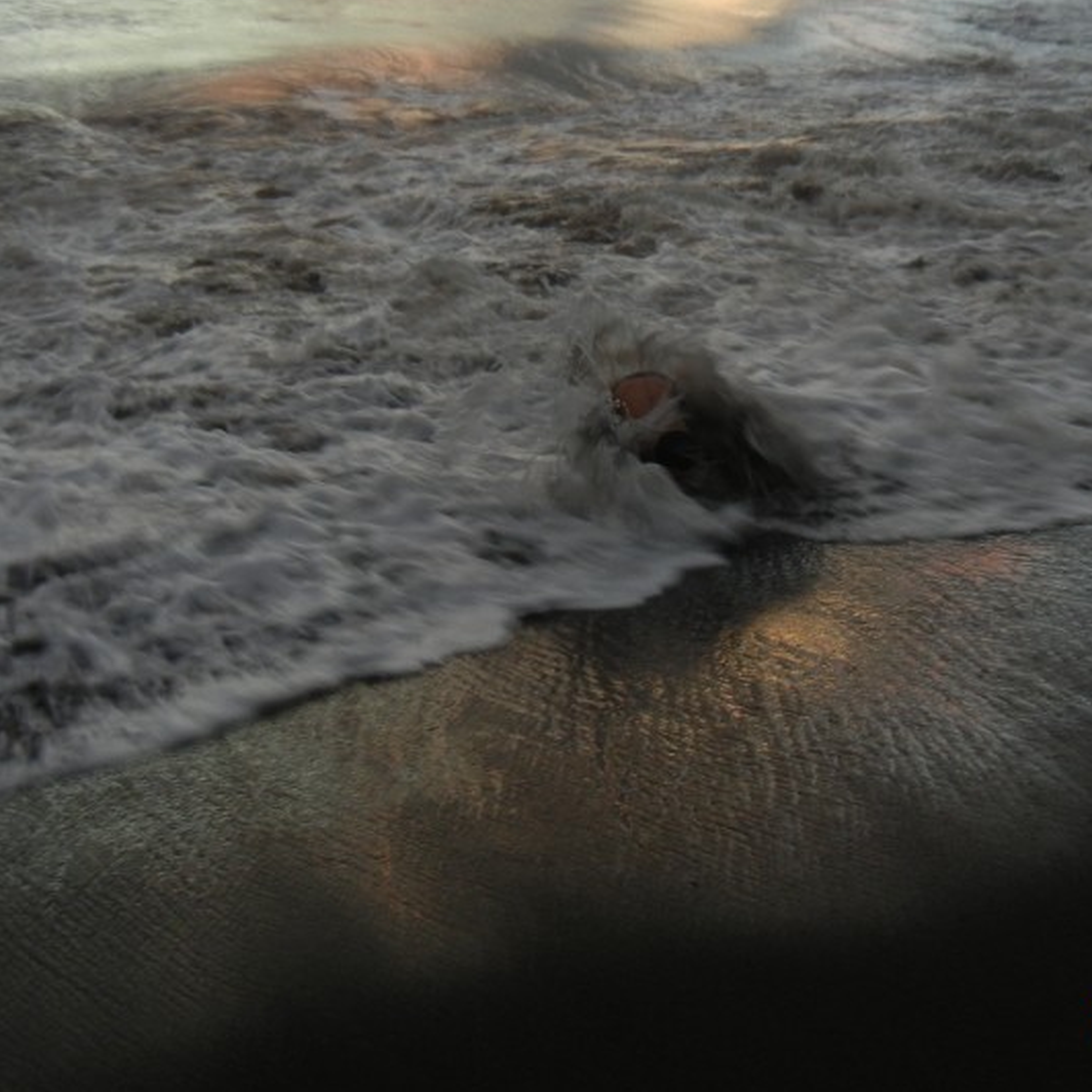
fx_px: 1820
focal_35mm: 51
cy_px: 394
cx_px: 686
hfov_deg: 33.2
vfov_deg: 33.2
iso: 200
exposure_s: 1/30
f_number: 3.5
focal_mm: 5.4
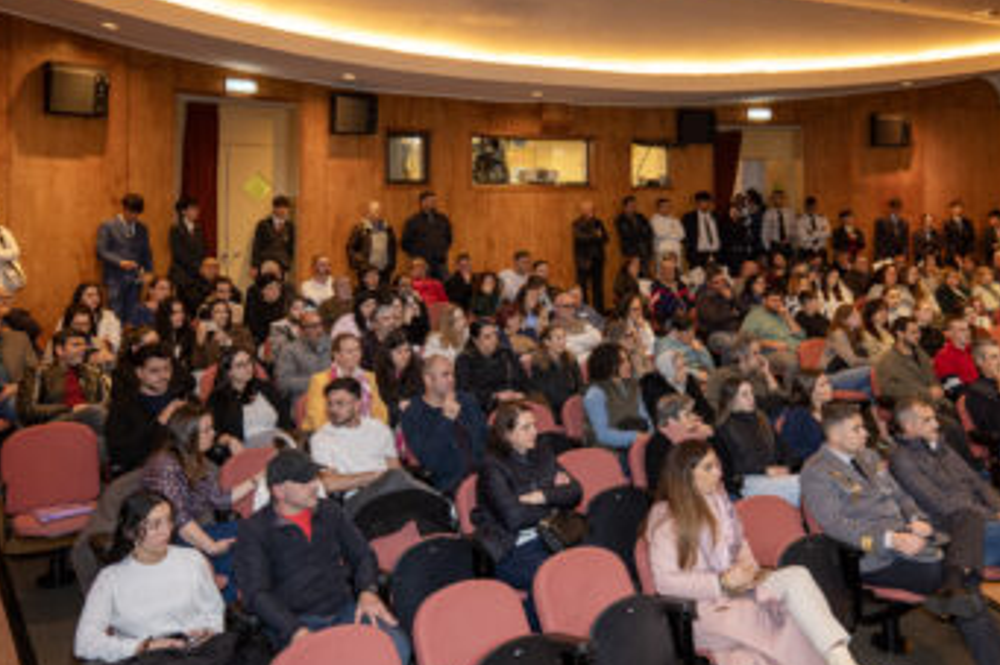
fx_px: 833
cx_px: 589
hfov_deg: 61.5
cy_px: 409
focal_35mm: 30
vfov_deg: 43.3
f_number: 3.5
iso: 1600
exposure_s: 1/100
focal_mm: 20
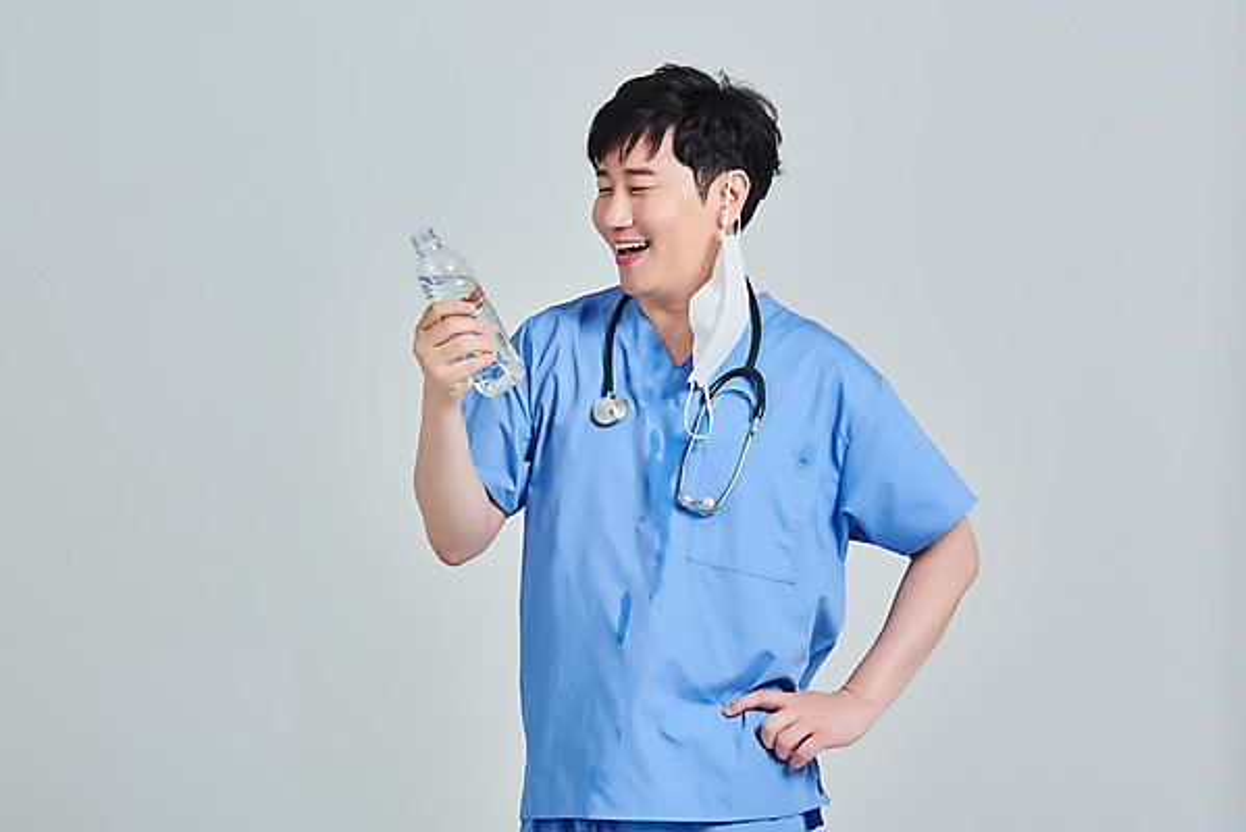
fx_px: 3636
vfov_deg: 13.1
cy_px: 416
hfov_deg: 19.4
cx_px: 623
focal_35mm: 105
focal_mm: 105
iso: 100
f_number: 14
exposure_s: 1/125
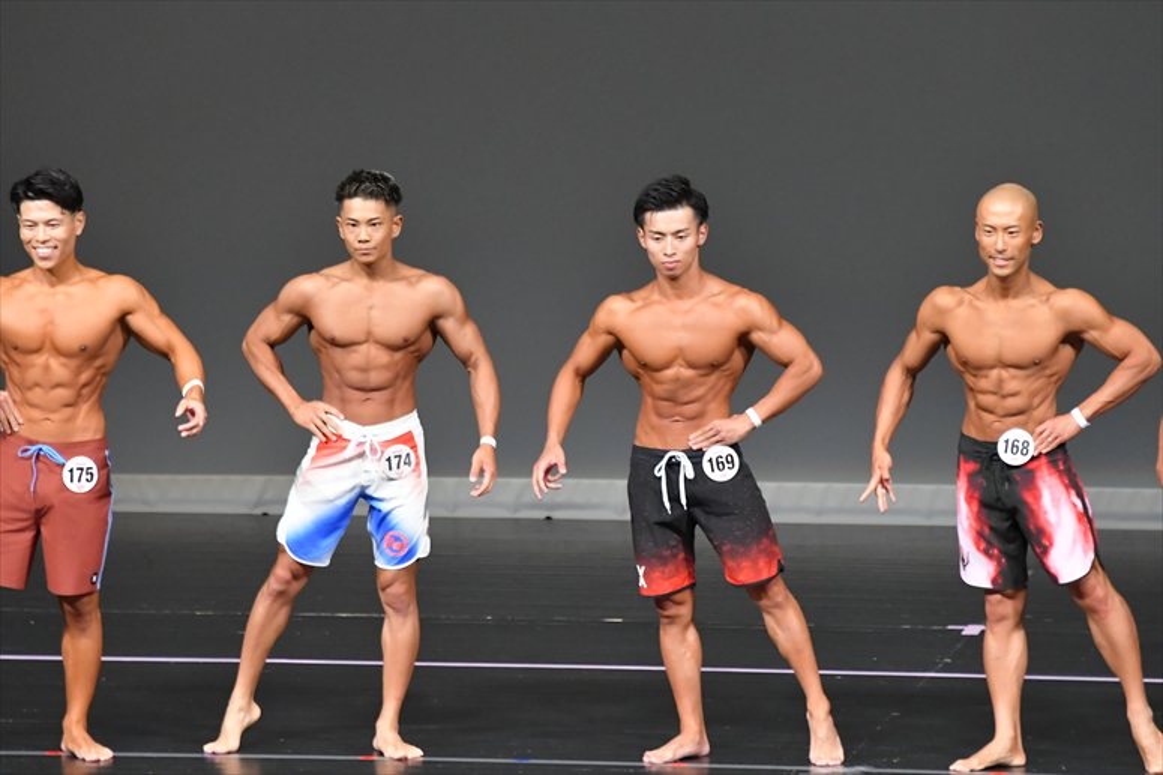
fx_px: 10171
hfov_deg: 6.5
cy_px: 388
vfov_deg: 4.4
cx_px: 582
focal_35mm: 315
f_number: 5.6
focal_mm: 210
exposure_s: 1/400
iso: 5000
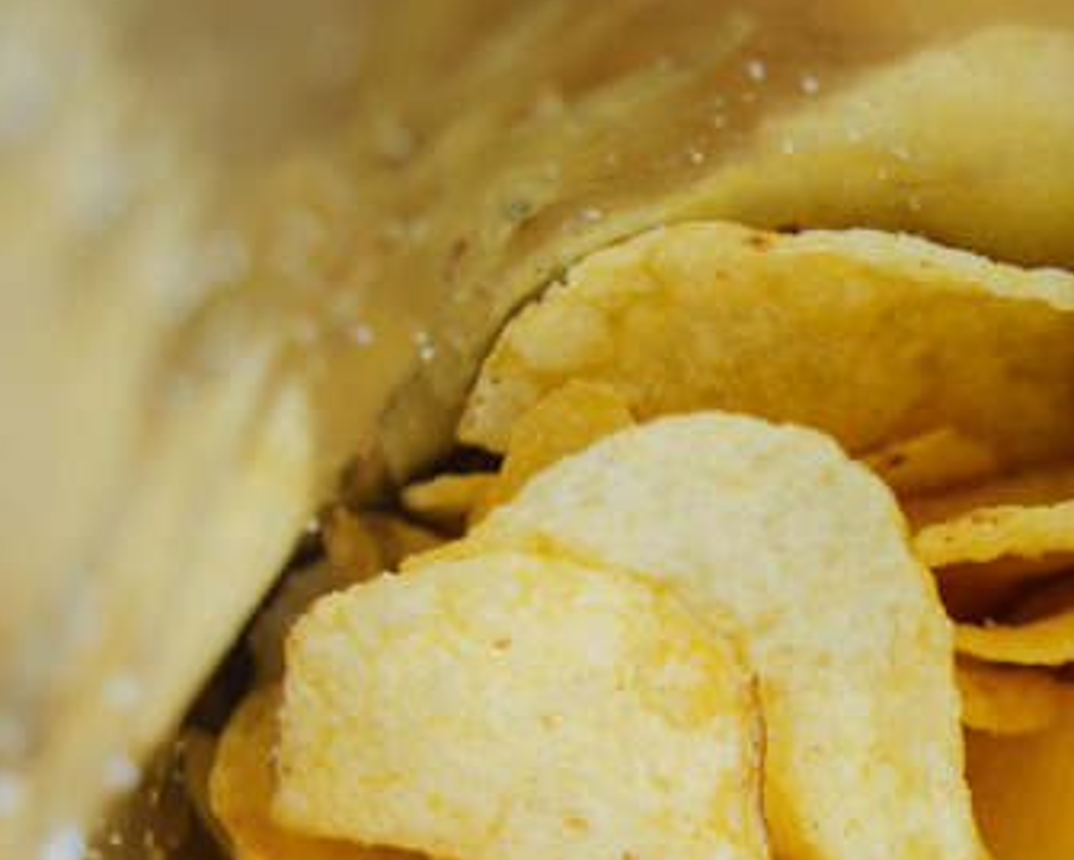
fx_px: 2703
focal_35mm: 85
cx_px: 1144
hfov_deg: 21.5
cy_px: 780
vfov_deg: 17.8
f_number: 4
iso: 320
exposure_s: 1/100
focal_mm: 26
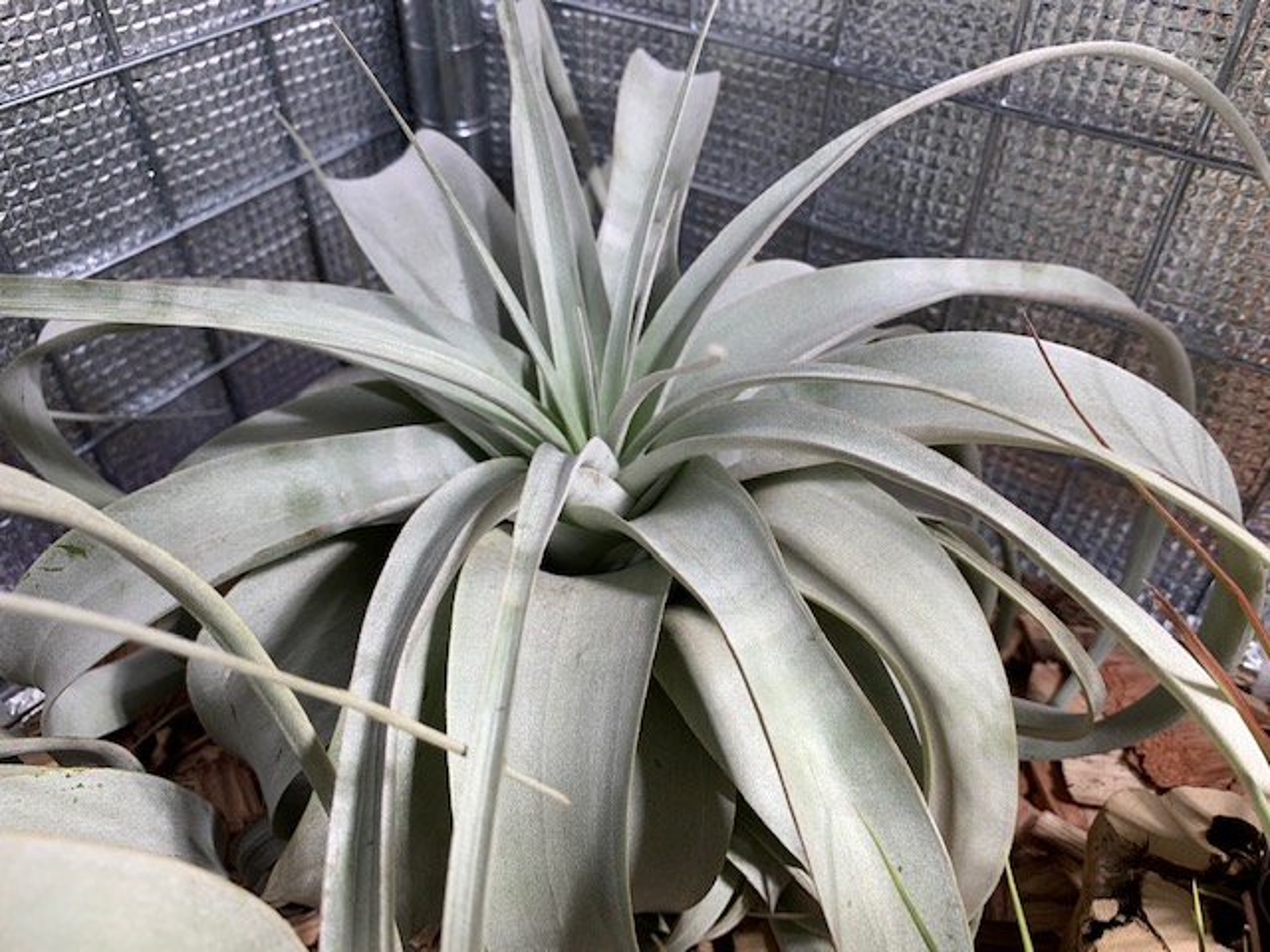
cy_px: 476
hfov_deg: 67.3
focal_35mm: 26
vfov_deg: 53.1
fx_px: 954
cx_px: 635
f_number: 1.8
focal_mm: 4.25
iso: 25
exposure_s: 1/186
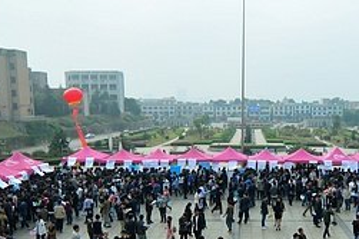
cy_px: 171
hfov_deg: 44.4
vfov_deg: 30.8
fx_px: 429
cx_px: 253
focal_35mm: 43
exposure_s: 1/1600
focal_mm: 12
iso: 200
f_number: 4
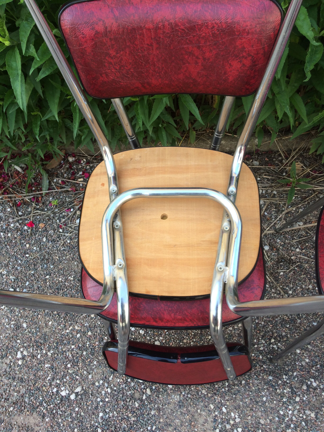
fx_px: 362
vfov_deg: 61.7
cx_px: 162
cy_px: 216
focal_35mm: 29
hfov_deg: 48.2
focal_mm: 4.15
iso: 32
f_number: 2.2
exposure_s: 1/225
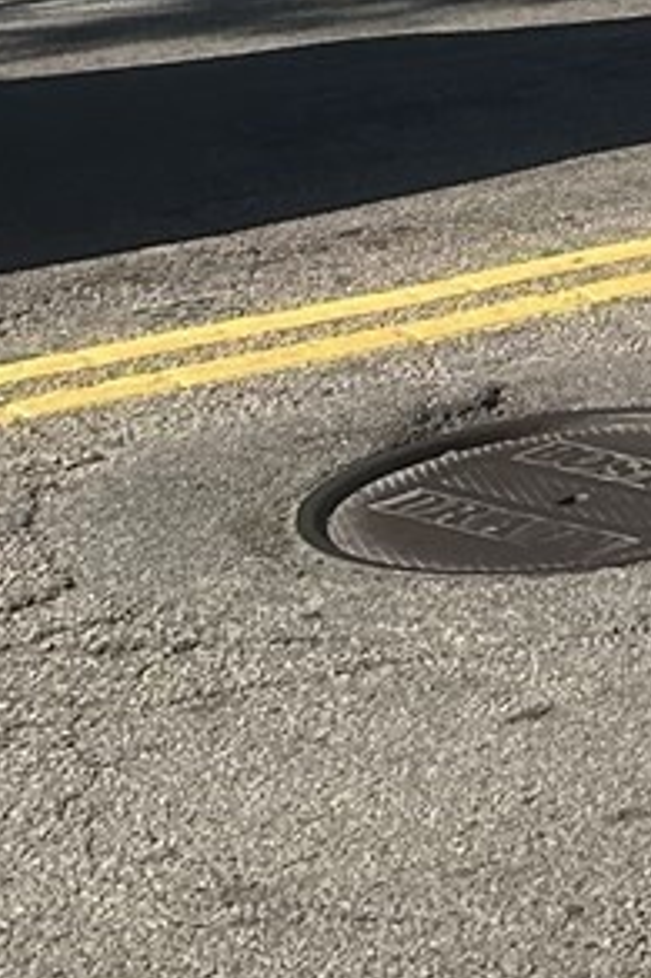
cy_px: -1108
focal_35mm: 131
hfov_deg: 9.4
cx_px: 1526
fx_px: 3557
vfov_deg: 13.1
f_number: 1.78
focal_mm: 6.86
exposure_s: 1/2967
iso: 80
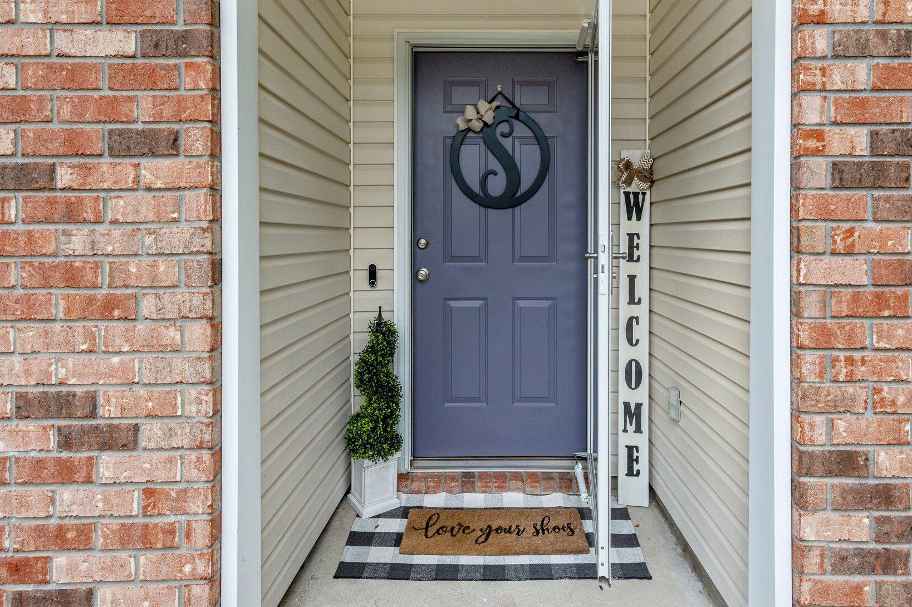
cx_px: 501
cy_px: 241
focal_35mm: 21
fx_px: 522
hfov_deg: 82.0
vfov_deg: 59.8
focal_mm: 16.5
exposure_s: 1/60
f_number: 9
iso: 400
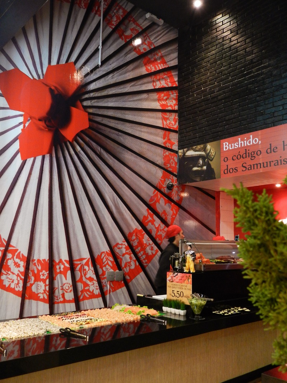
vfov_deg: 56.8
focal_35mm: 32
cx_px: 144
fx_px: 354
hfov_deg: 44.2
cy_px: 192
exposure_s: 1/15
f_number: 3.7
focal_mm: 5.6
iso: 450
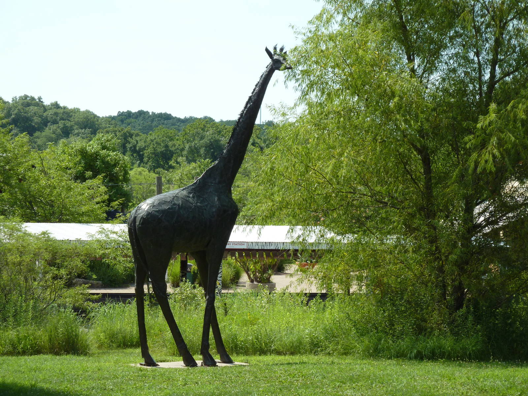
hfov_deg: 15.4
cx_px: 264
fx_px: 1952
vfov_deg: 11.6
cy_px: 198
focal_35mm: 128
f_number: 4.4
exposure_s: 1/500
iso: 125
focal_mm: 21
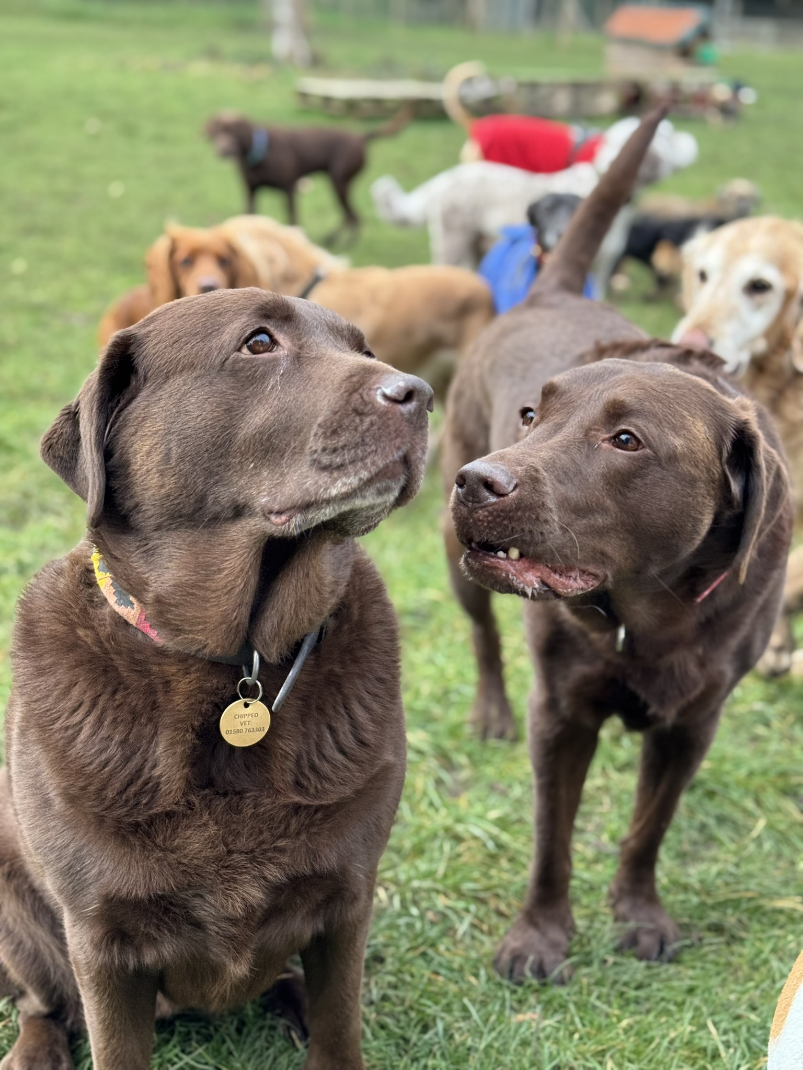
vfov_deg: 39.7
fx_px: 1485
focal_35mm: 48
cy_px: 535
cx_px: 402
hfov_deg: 30.3
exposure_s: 1/242
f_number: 1.78
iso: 64
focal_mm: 6.76
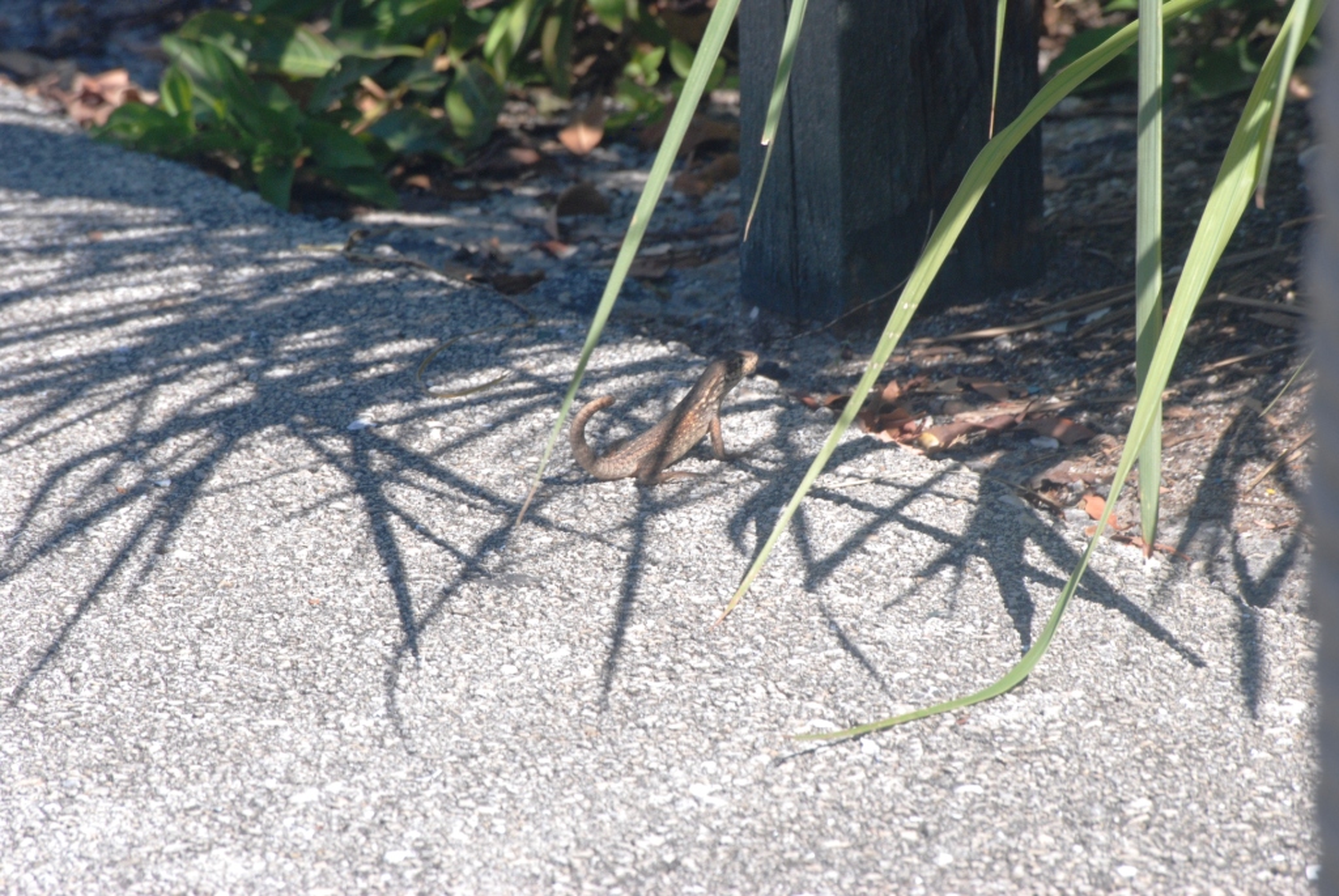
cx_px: 670
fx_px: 16754
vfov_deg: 3.1
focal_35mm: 450
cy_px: 448
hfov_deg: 4.6
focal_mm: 300
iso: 400
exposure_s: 1/160
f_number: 16
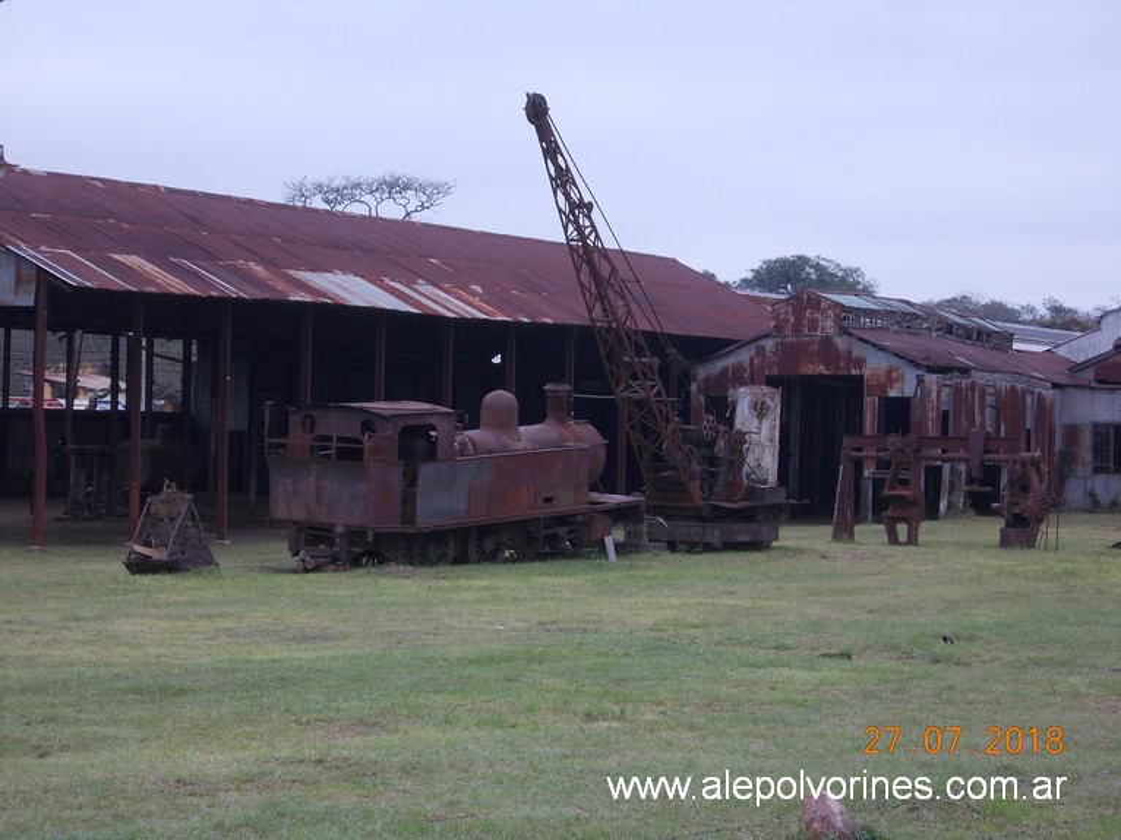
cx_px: 560
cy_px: 420
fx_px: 3658
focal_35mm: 113
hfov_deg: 17.4
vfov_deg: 13.1
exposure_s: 1/100
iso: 80
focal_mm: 16
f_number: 5.8
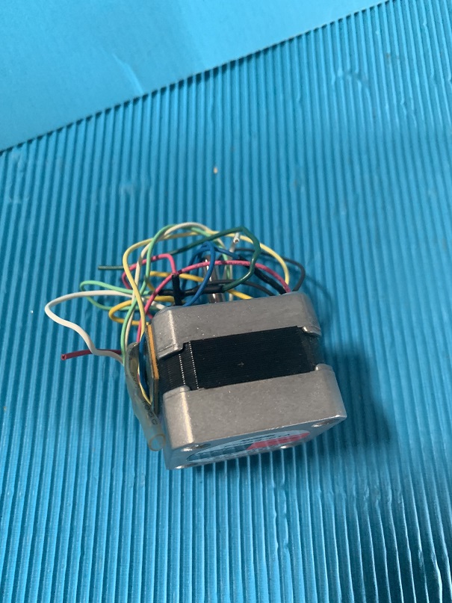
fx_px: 453
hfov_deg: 53.1
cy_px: 302
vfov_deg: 67.3
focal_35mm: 26
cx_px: 226
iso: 400
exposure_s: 1/50
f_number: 1.8
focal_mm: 4.25
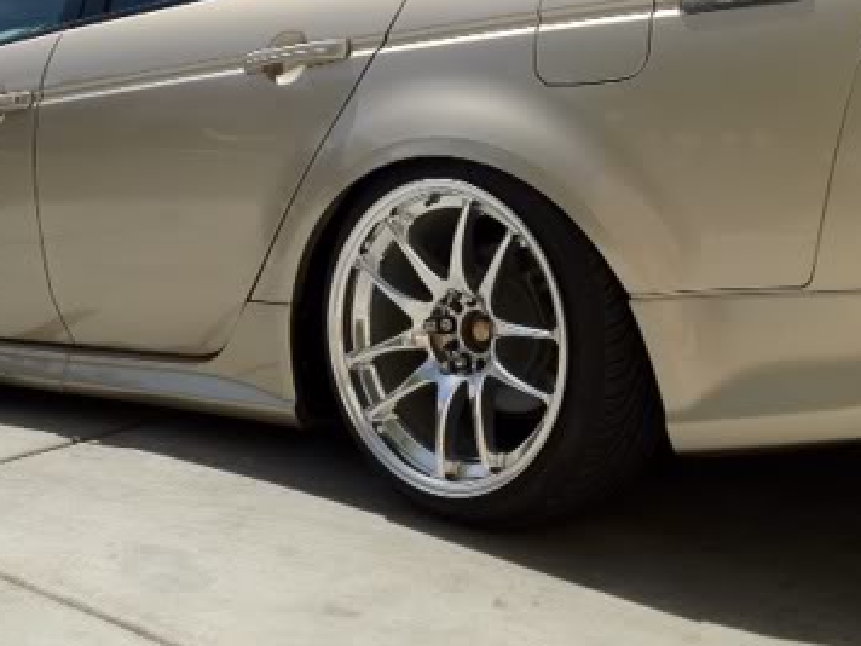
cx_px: 372
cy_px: 167
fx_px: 1567
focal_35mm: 63
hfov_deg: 30.7
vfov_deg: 23.1
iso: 64
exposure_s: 1/1905
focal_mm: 4.3
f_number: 2.4
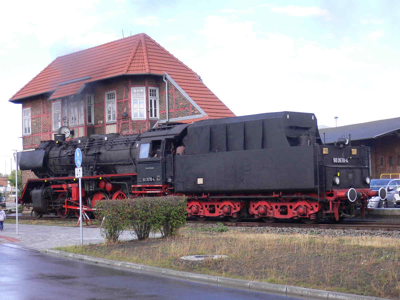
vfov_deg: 22.3
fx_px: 763
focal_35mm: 66
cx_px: 200
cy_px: 150
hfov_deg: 29.4
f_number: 4
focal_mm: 11
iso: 100
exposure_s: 1/250
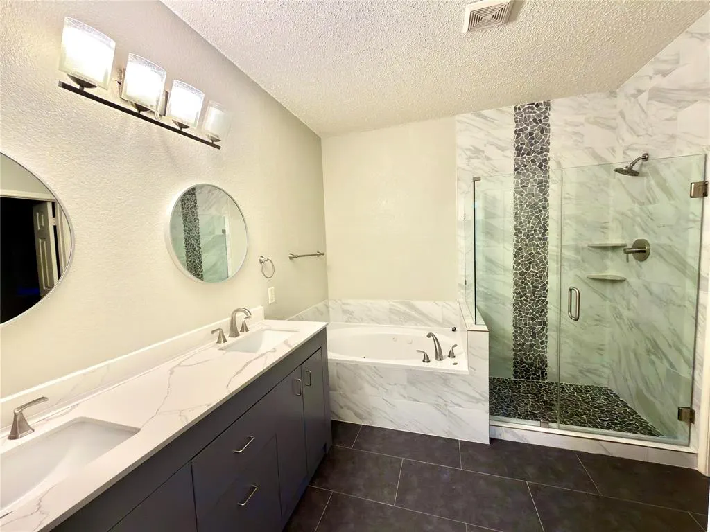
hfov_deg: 102.1
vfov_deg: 85.7
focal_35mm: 14
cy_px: 266
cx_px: 355
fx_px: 287
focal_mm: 2.22
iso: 64
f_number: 2.2
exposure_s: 1/30
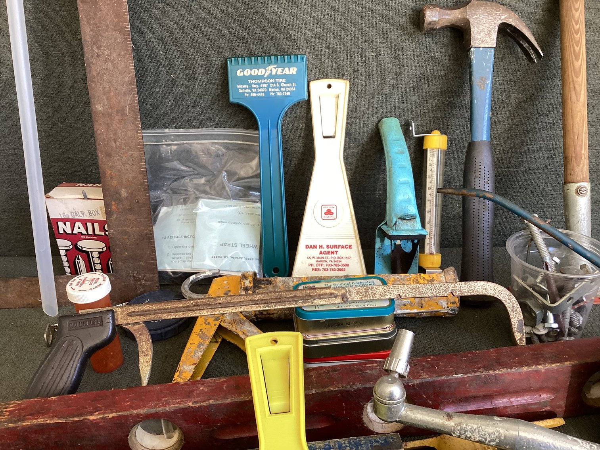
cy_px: 225
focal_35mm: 31
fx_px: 537
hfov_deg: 58.3
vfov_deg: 45.4
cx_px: 300
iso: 64
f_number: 2.4
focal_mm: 3.3
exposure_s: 1/60
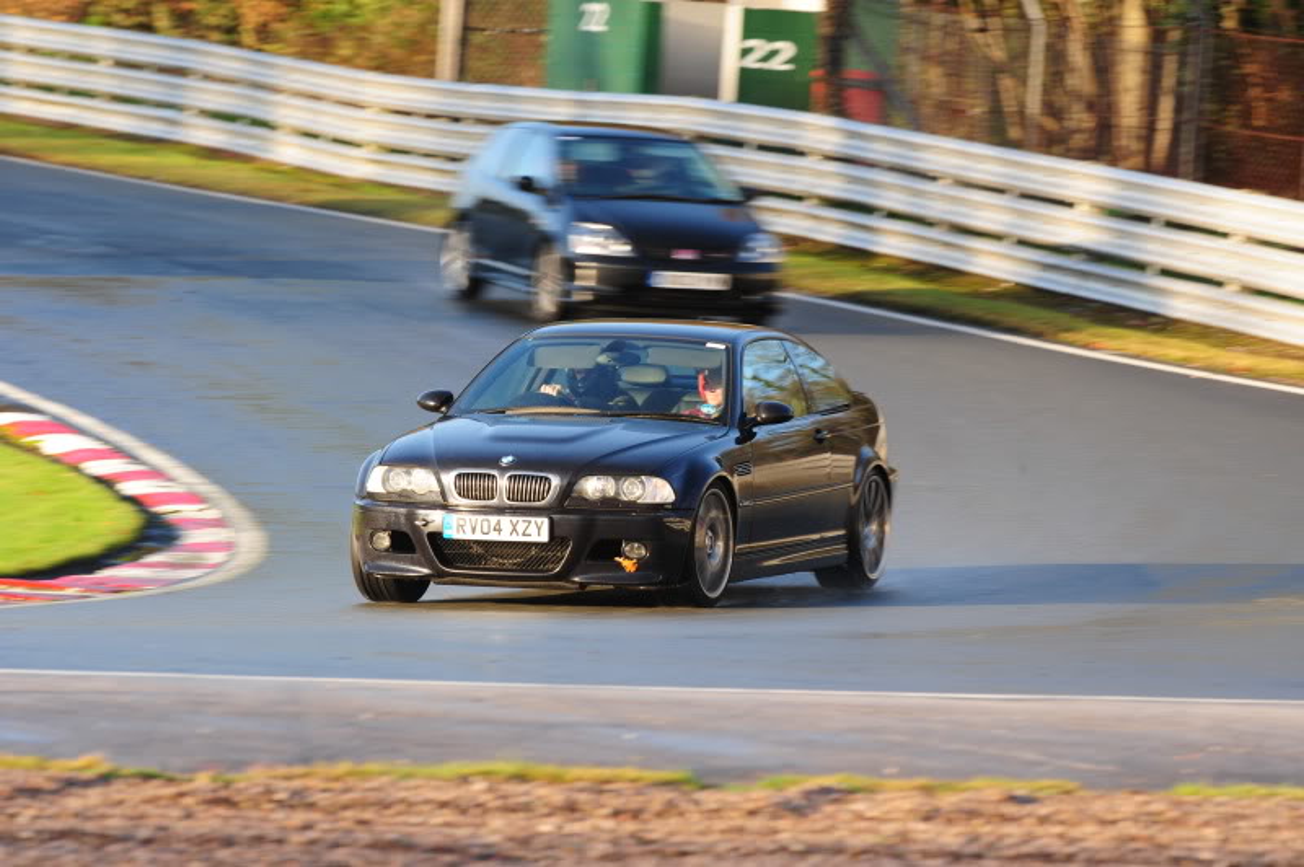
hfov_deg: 6.9
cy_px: 434
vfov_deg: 4.6
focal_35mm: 300
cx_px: 652
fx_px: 10857
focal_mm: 300
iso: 200
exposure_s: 1/80
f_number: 7.1
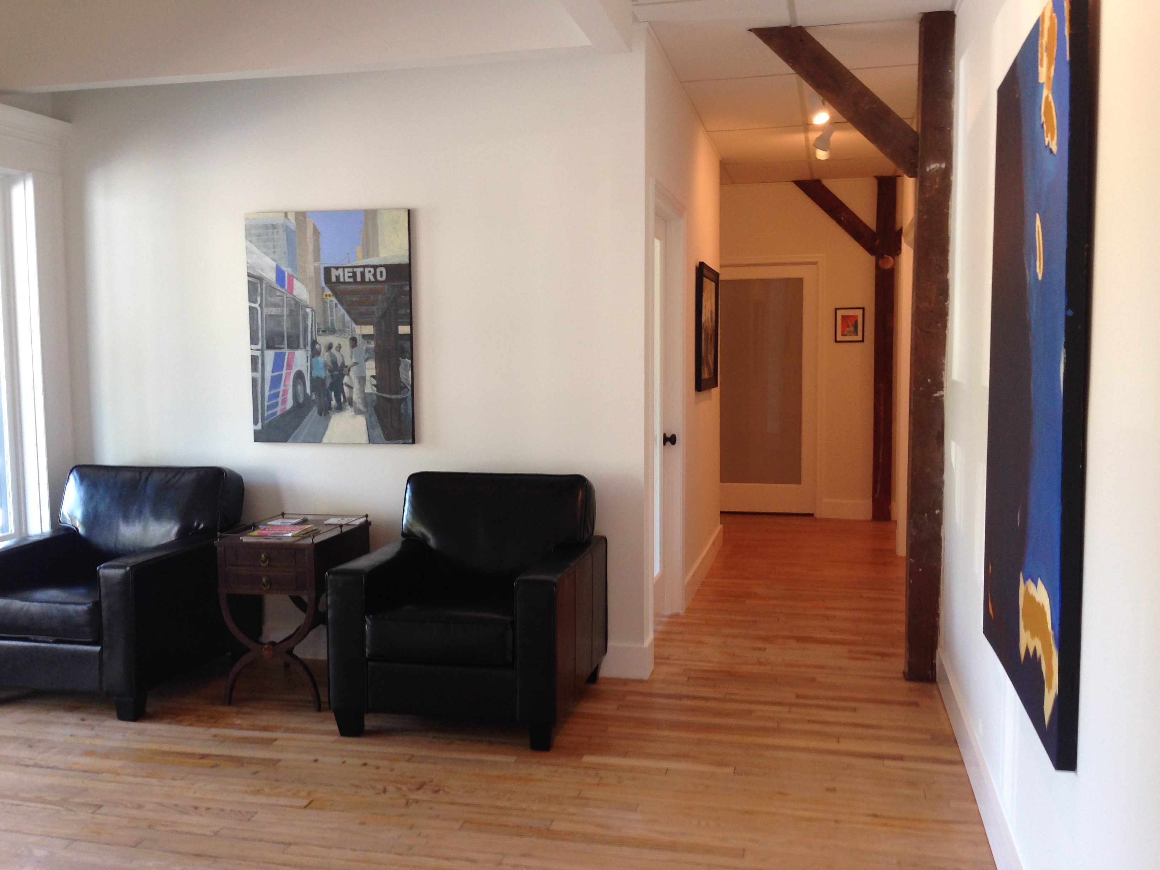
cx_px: 580
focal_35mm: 33
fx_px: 1106
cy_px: 435
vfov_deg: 42.9
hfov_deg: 55.4
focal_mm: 4.12
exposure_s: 1/20
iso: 80
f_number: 2.4
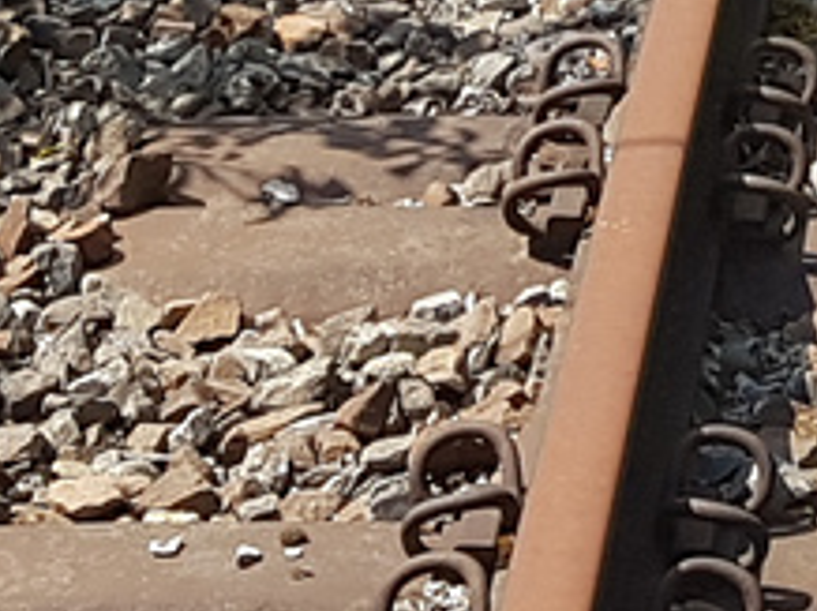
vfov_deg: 6.9
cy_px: -1278
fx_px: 4503
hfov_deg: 9.9
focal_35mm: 191
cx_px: 1364
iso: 40
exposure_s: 1/1084
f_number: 1.7
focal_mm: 4.2
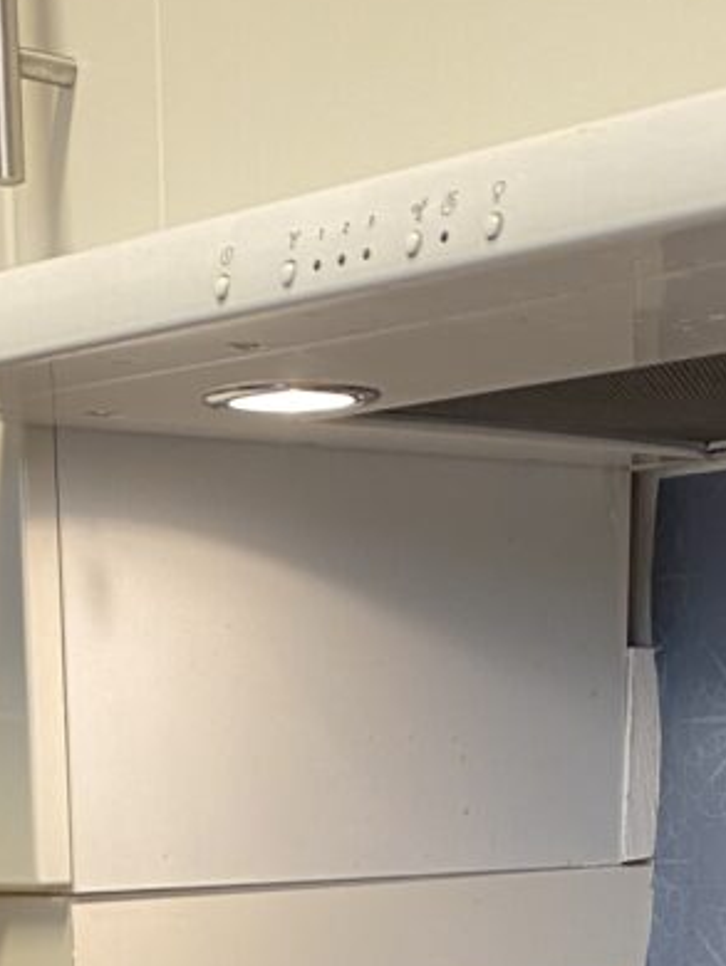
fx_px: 2682
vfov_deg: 16.9
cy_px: 1746
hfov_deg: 15.4
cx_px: 201
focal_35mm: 96
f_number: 1.8
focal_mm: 4.25
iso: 80
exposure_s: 1/50
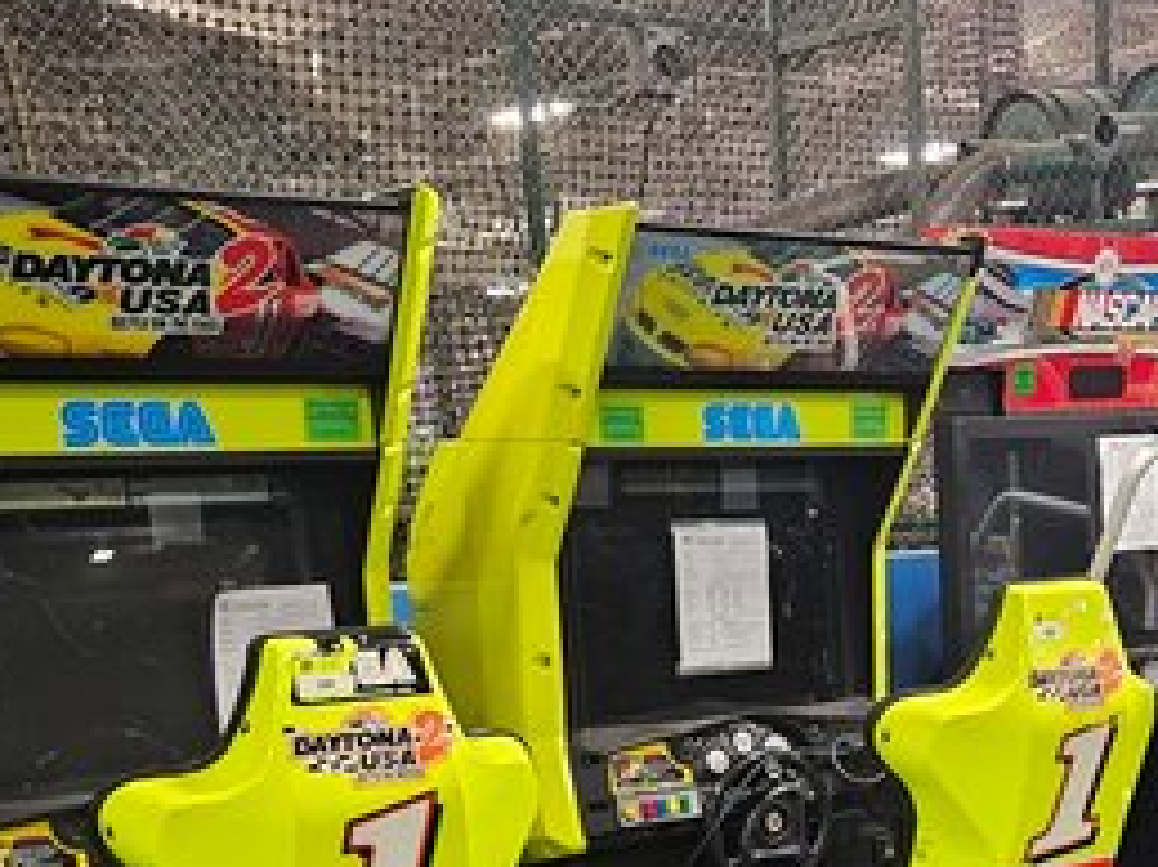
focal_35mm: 56
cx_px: 1102
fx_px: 1872
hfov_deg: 32.2
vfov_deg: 24.8
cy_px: 874
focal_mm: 5.4
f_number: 1.8
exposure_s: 1/60
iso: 640
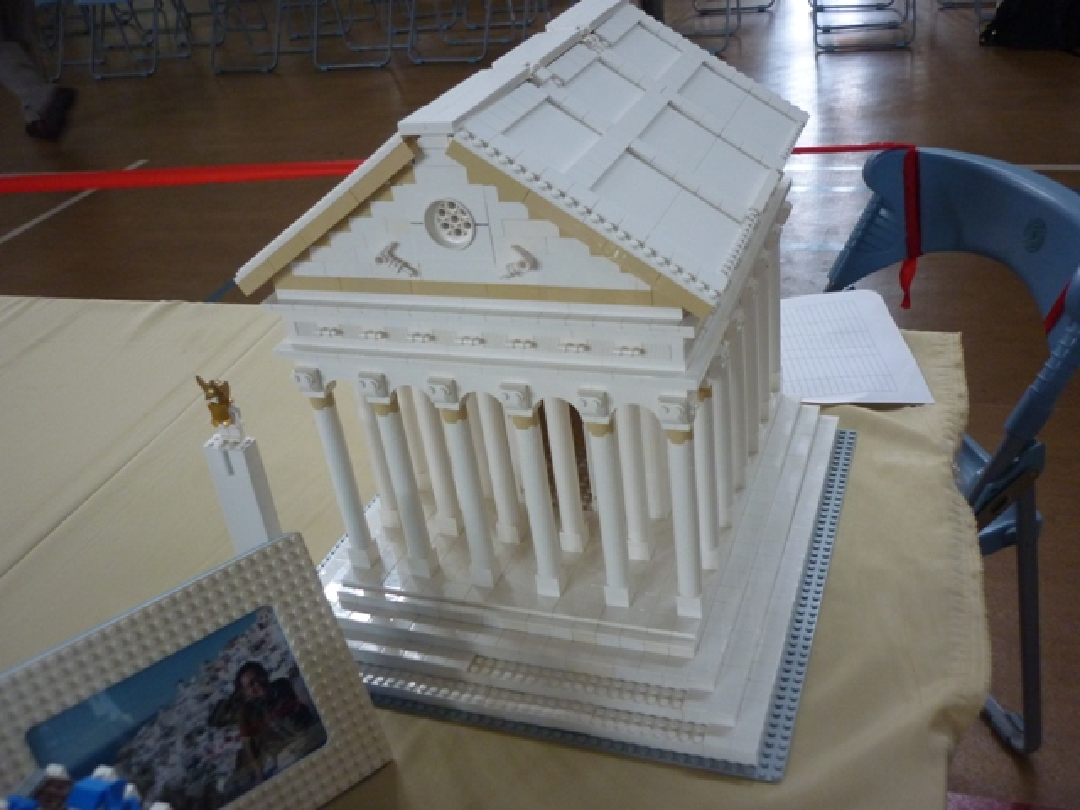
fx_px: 1030
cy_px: 405
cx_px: 540
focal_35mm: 33
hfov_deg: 55.4
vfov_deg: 42.9
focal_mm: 5.5
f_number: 2.8
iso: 320
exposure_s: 1/30
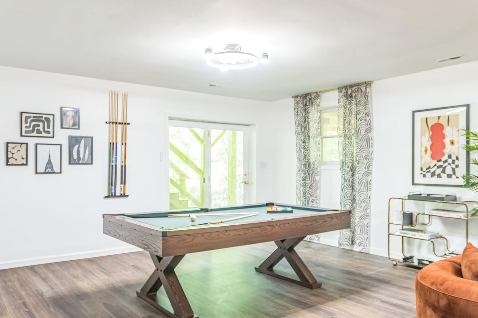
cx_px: 219
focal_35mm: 29
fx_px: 385
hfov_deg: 63.6
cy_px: 157
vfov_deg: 44.9
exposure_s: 1/13
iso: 500
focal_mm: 17
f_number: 2.8
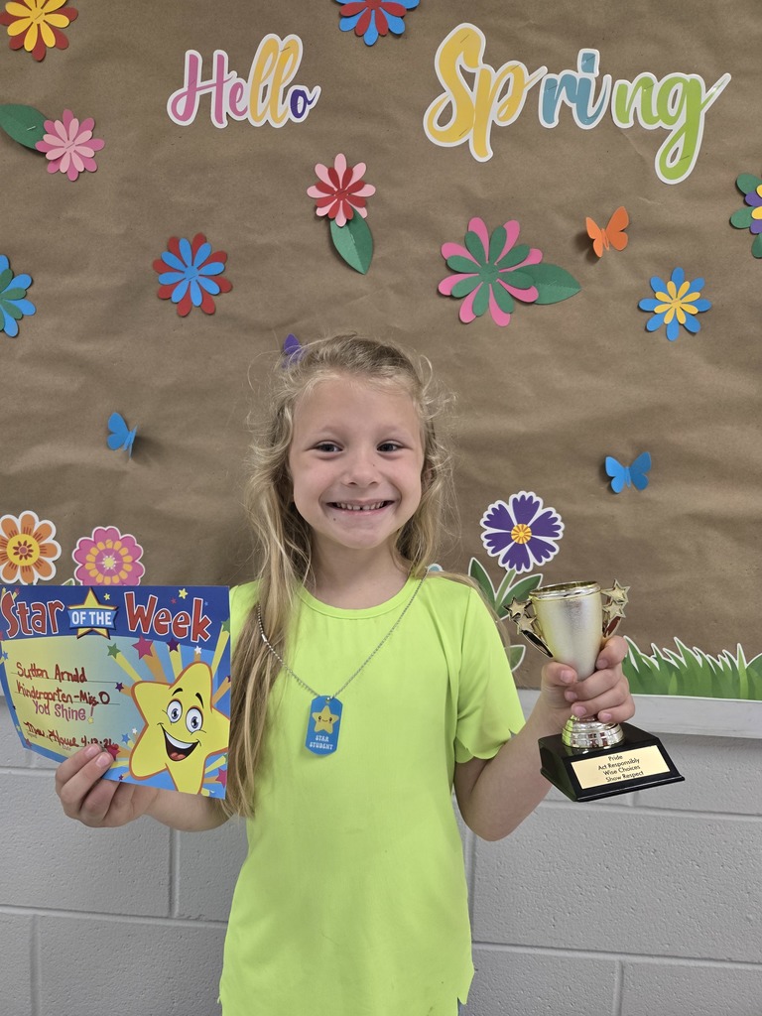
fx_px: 675
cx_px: 381
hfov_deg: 58.9
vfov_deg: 73.9
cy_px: 508
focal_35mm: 23
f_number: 1.8
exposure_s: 1/120
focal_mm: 5.4
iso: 160
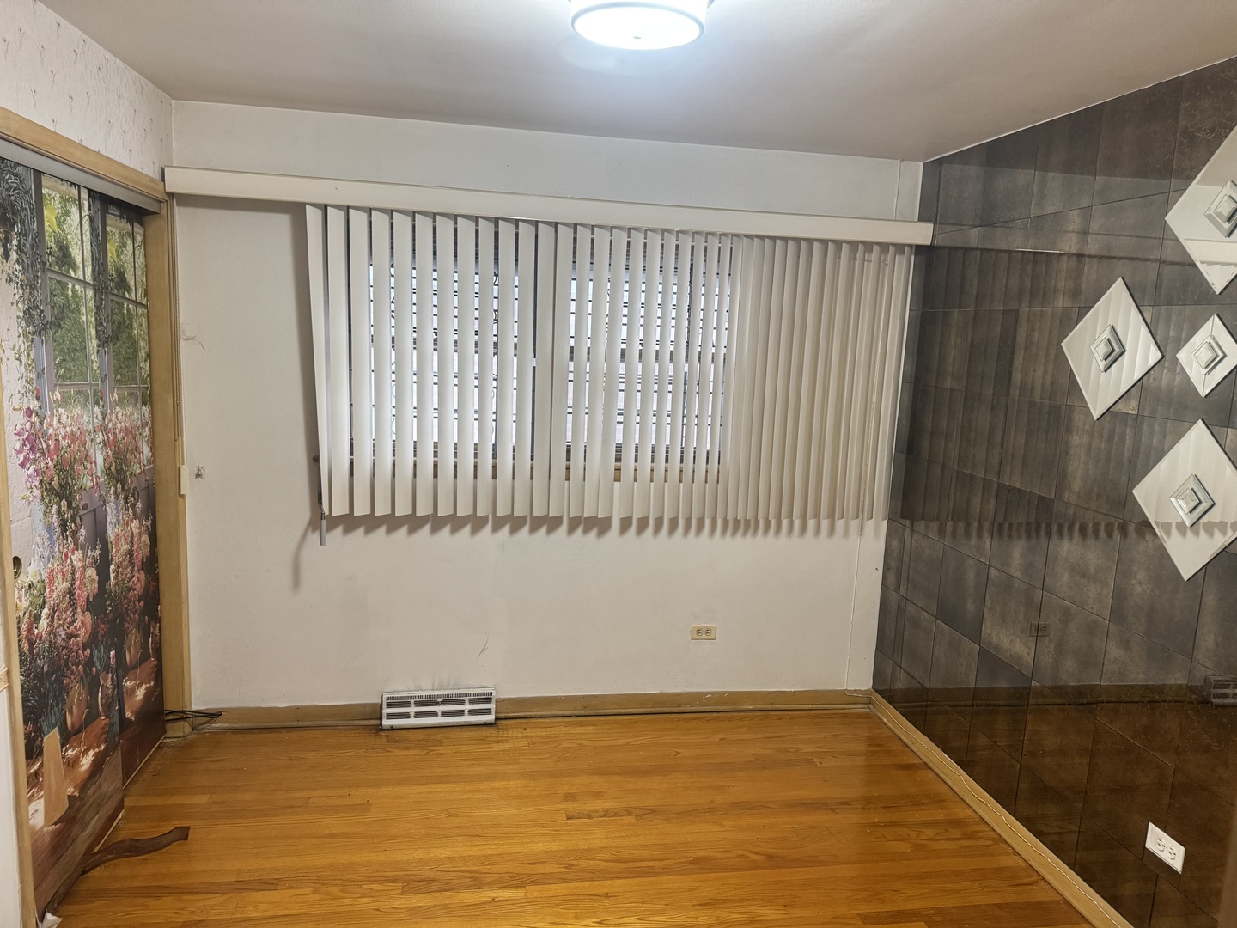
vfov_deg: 56.8
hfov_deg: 71.6
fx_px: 858
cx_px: 618
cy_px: 464
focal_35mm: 24
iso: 320
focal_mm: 6.76
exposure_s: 1/60
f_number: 1.78
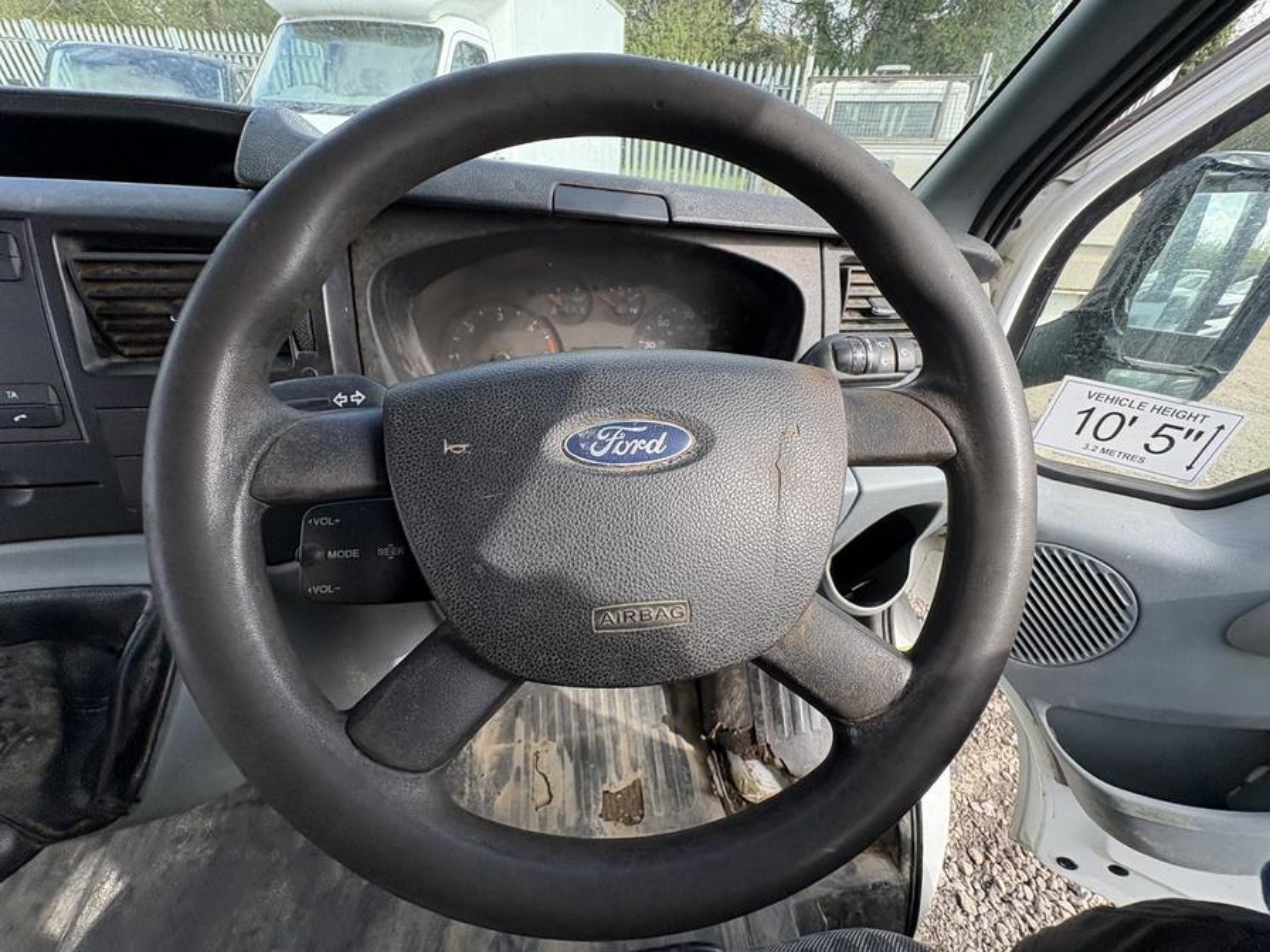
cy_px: 476
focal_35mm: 14
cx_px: 635
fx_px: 514
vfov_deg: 85.7
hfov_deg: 102.1
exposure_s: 1/267
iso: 64
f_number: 2.2
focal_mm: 2.22
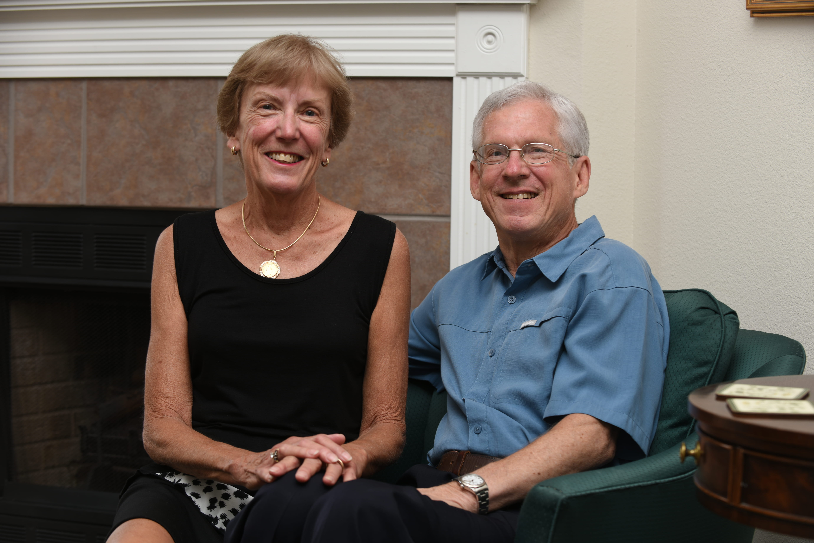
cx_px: 407
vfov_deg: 18.2
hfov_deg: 27.0
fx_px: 1696
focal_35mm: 75
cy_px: 272
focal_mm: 75
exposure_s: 1/60
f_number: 5
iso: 100
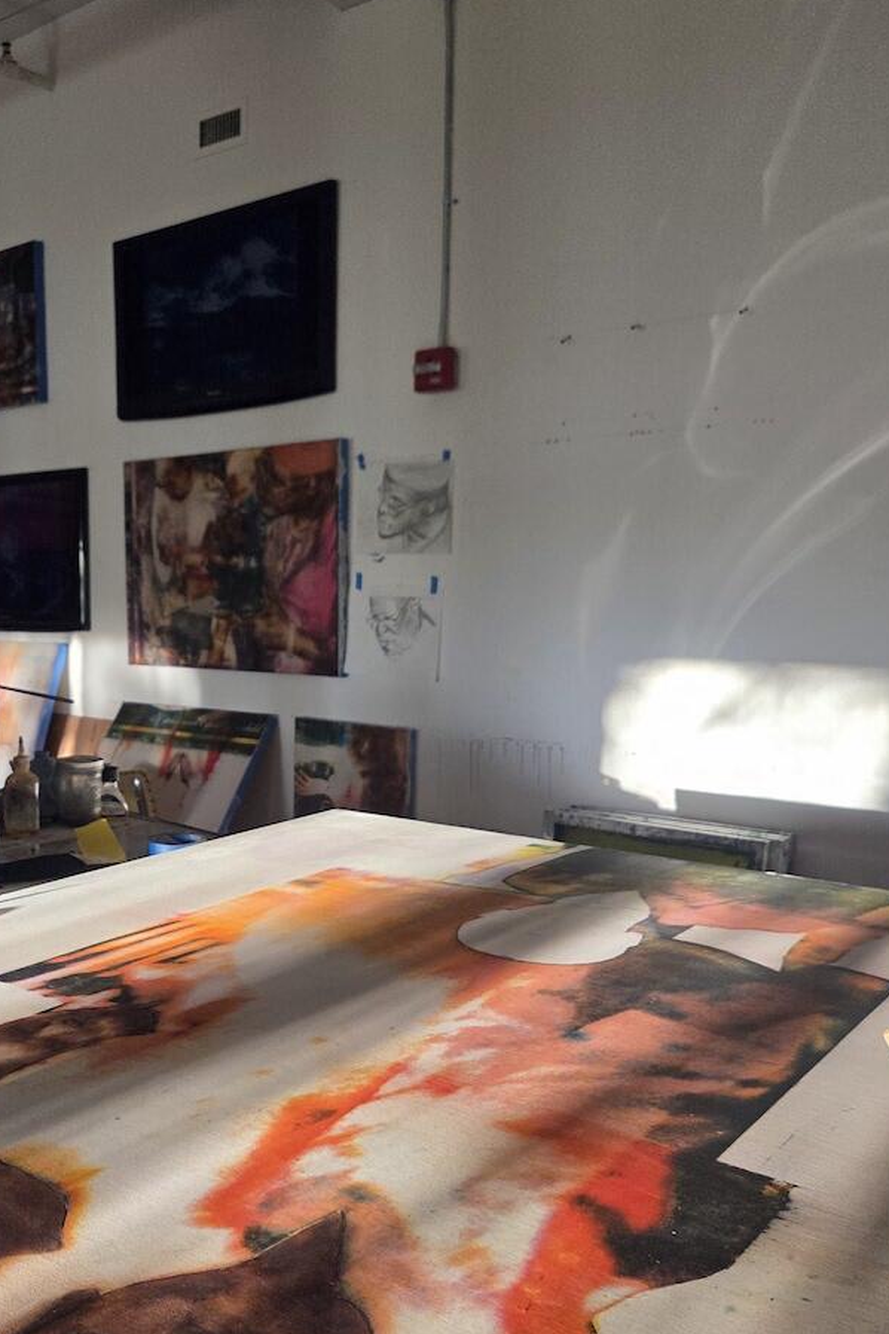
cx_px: 247
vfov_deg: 58.7
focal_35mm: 32
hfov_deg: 40.2
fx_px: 1185
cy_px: 715
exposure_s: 1/180
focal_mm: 5.4
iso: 200
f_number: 1.8
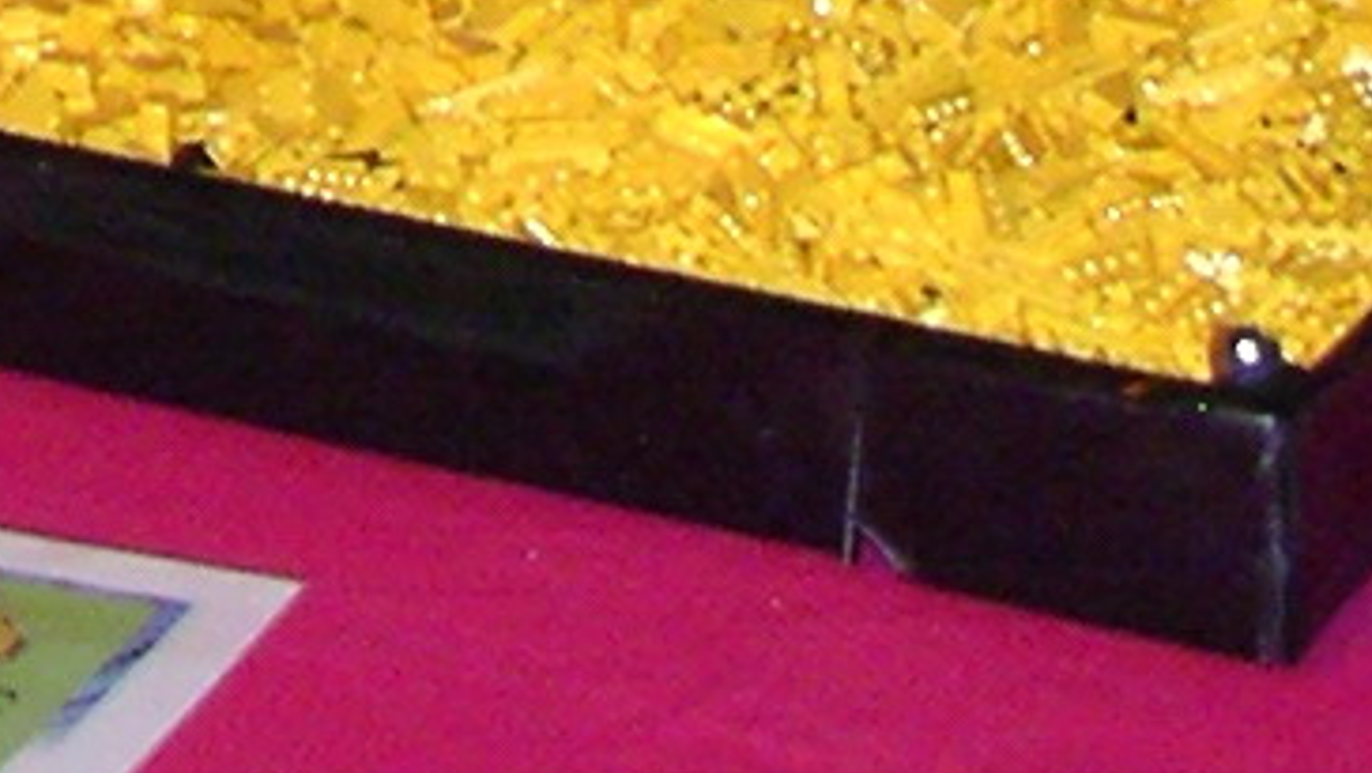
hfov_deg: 9.5
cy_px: -1889
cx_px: 366
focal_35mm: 227
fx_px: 8261
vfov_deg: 5.0
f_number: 2.8
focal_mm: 5.7
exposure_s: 1/60
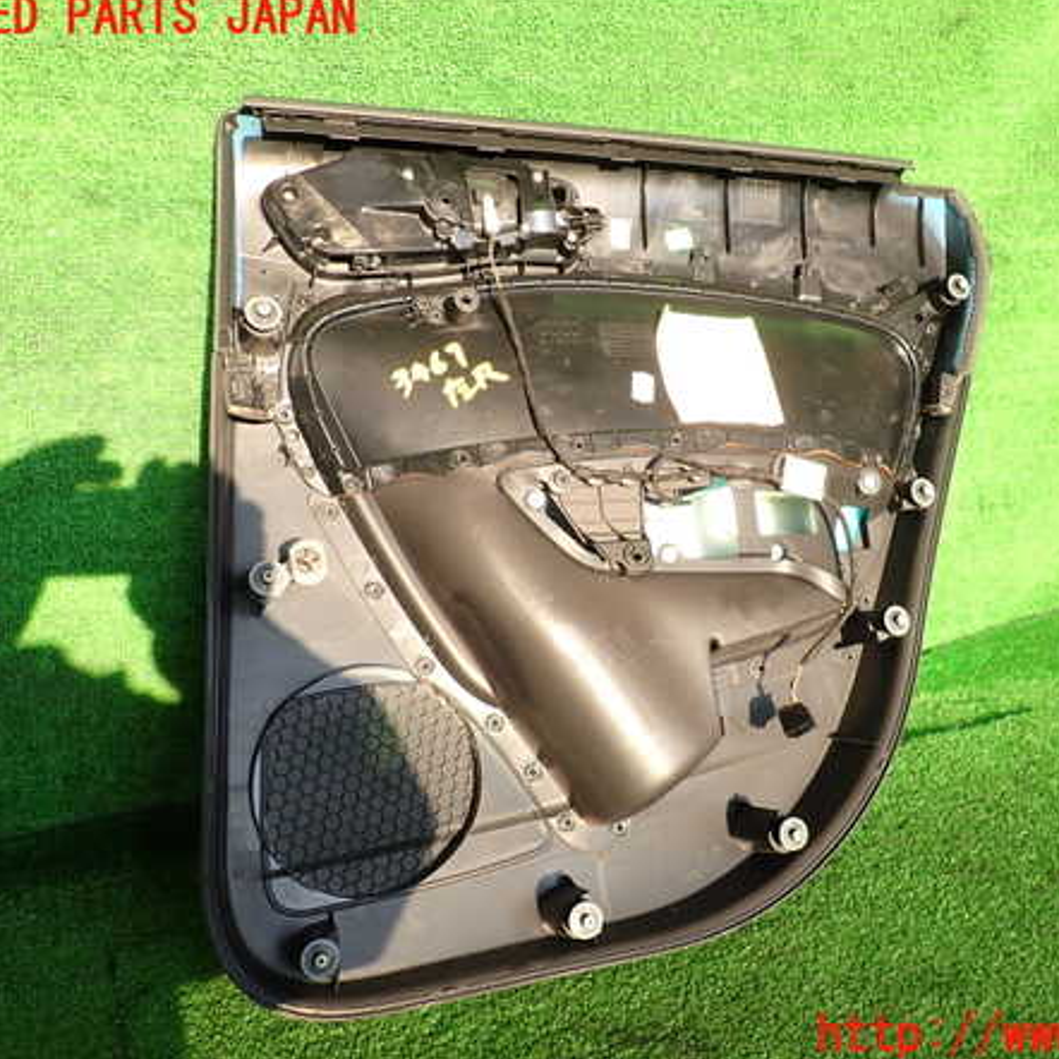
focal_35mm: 30
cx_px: 640
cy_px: 527
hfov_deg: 53.6
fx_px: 1038
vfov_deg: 54.0
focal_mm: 4.5
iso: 100
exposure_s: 1/160
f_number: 2.8
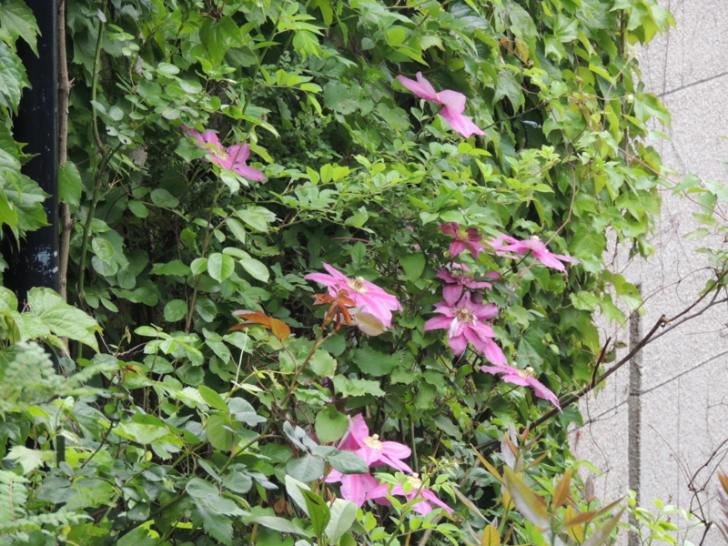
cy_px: 273
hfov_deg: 8.8
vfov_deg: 6.6
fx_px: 4732
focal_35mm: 225
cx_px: 364
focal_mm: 40.1
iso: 280
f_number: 4.6
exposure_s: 1/200
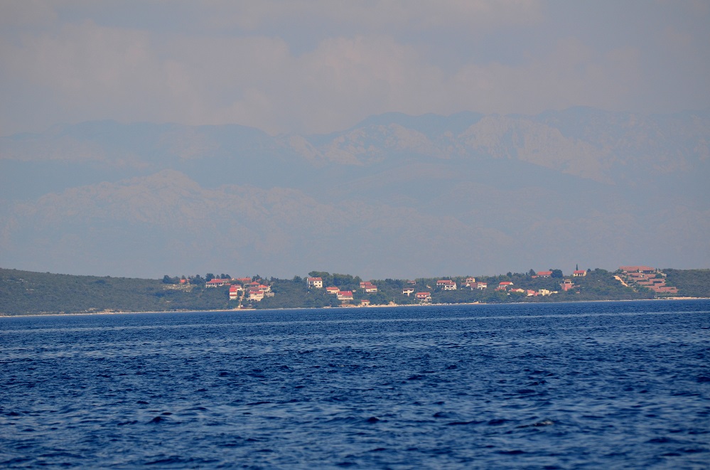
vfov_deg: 4.7
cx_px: 355
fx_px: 5755
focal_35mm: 292
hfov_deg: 7.1
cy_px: 235
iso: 400
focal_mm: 195
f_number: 5.3
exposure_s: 1/2500
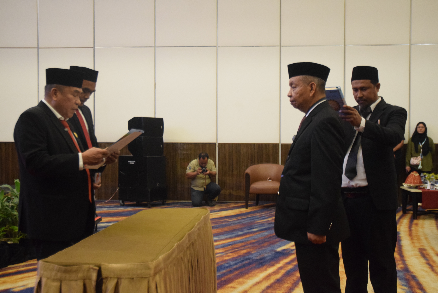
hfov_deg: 44.9
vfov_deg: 30.9
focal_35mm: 44
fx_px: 530
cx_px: 219
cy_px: 146
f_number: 3.8
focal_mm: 29
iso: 3200
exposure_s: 1/60
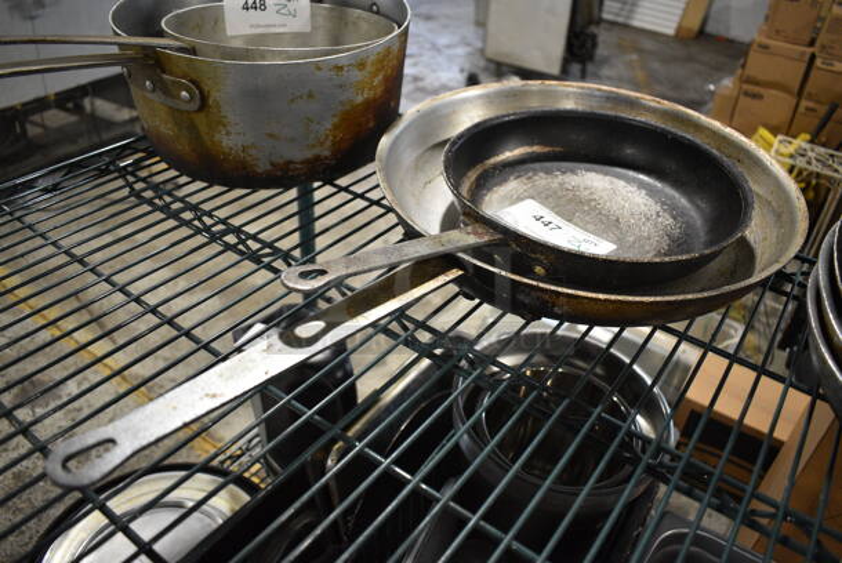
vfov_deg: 48.0
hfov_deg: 67.3
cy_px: 282
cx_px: 421
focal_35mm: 27
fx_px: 632
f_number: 3.5
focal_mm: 18
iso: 1600
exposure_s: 1/125
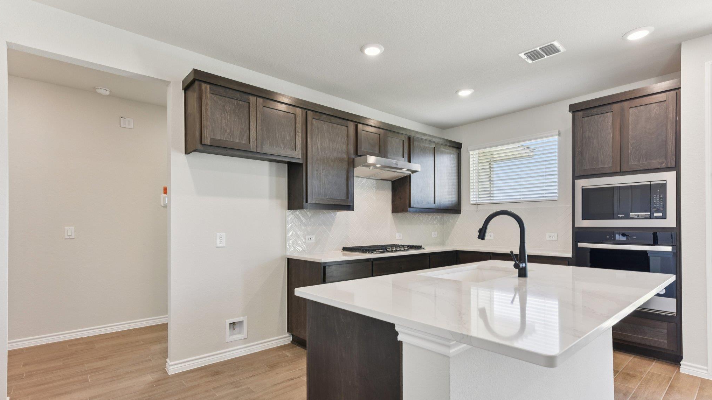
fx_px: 359
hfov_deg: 89.6
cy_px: 222
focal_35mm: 19
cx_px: 356
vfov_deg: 58.2
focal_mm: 18
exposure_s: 1/40
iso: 400
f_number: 8
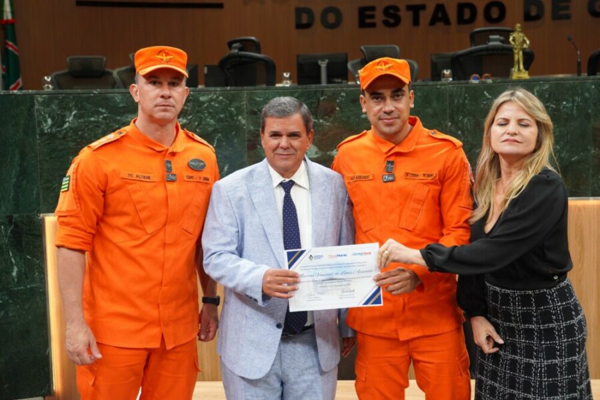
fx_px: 767
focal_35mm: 46
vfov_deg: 29.2
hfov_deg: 42.7
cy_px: 200
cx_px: 300
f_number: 5
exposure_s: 1/250
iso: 1600
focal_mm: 46
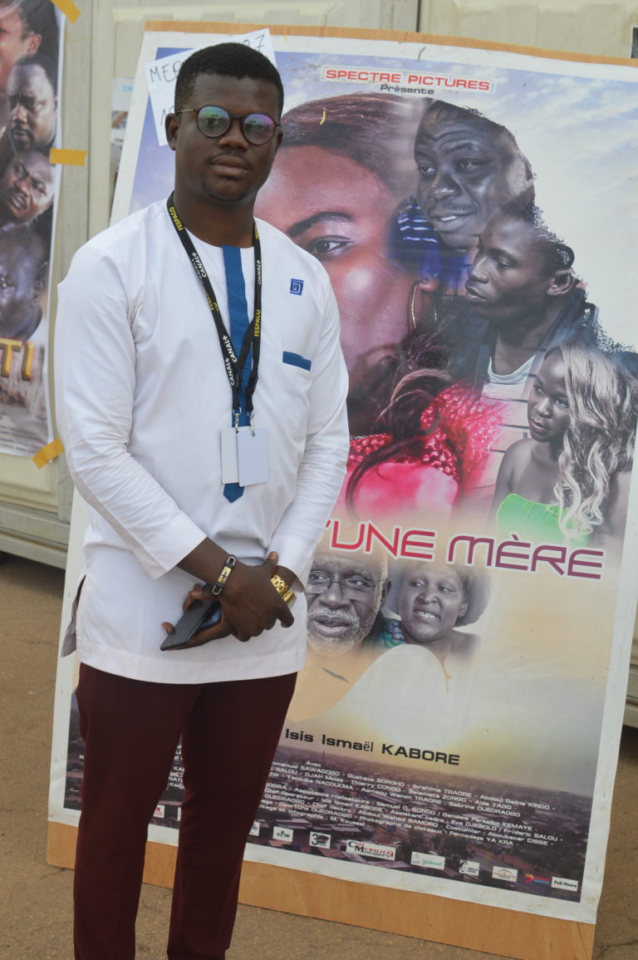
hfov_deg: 25.7
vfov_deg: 37.9
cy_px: 480
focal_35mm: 52
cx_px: 319
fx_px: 1398
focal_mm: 35
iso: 125
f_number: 5.6
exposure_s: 1/125
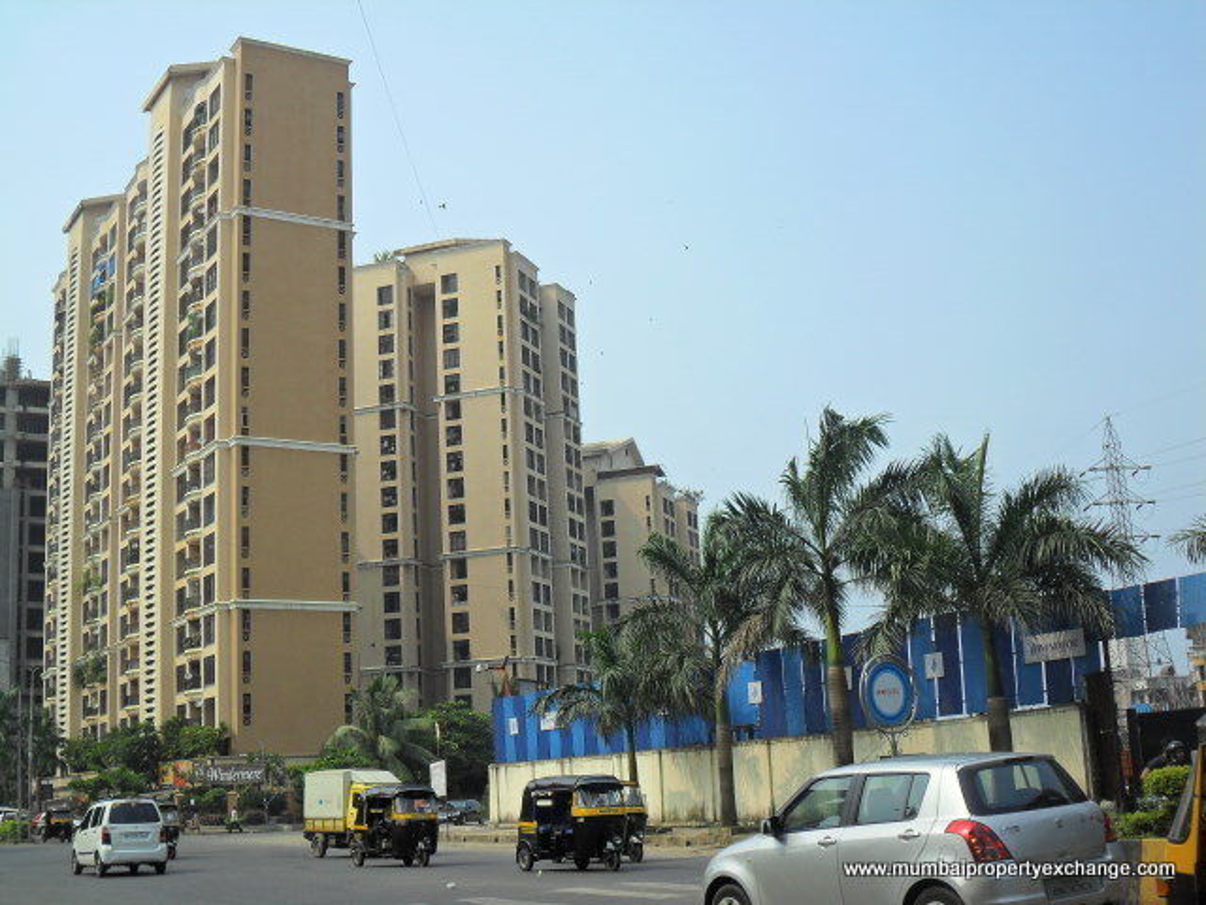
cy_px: 452
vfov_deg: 32.9
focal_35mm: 44
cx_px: 603
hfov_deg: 42.9
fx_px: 1533
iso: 100
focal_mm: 7.8
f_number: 4.5
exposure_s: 1/1000
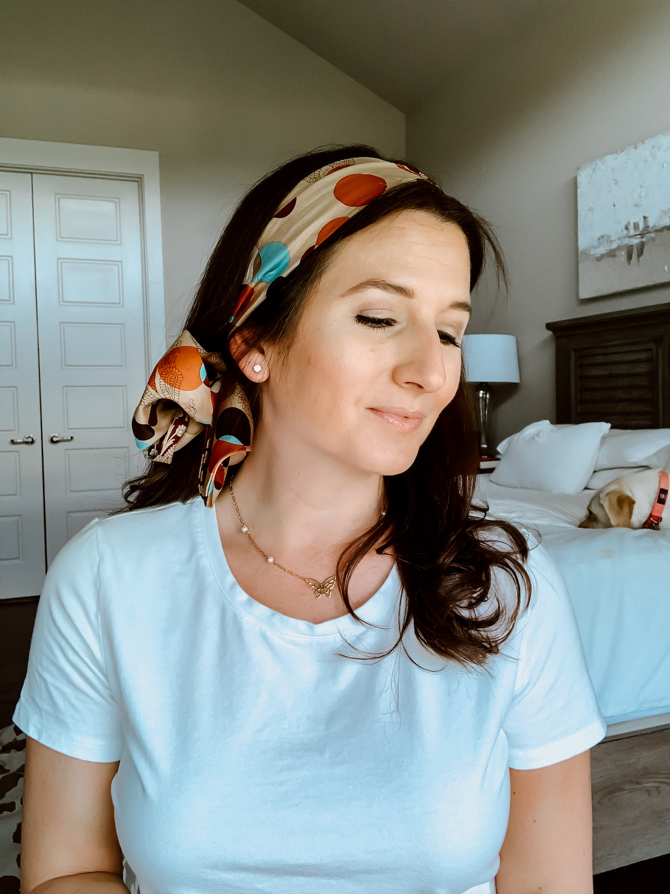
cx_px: 335
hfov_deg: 44.2
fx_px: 826
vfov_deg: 56.8
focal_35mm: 32
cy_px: 447
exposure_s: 1/60
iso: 80
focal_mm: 2.87
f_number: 2.2
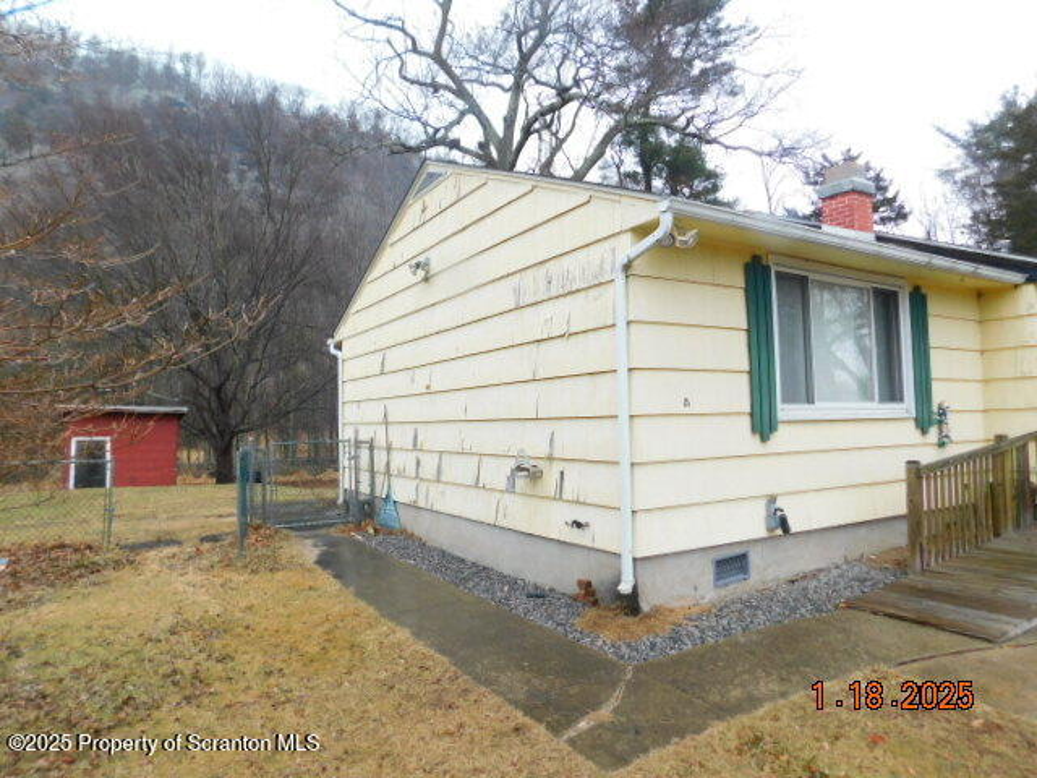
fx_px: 689
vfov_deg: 58.9
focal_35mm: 23
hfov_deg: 73.9
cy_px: 389
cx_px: 518
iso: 125
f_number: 3
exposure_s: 1/60
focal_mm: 4
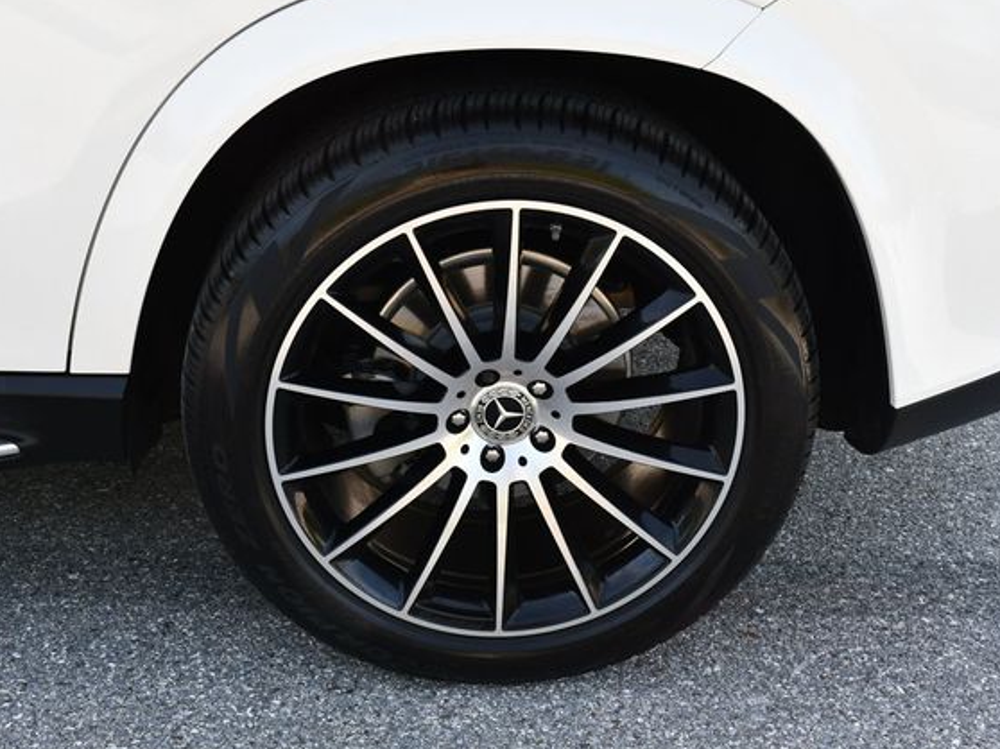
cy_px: 374
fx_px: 1530
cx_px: 478
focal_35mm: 53
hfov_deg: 36.2
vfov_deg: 27.5
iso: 280
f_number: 5.6
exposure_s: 1/250
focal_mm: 24
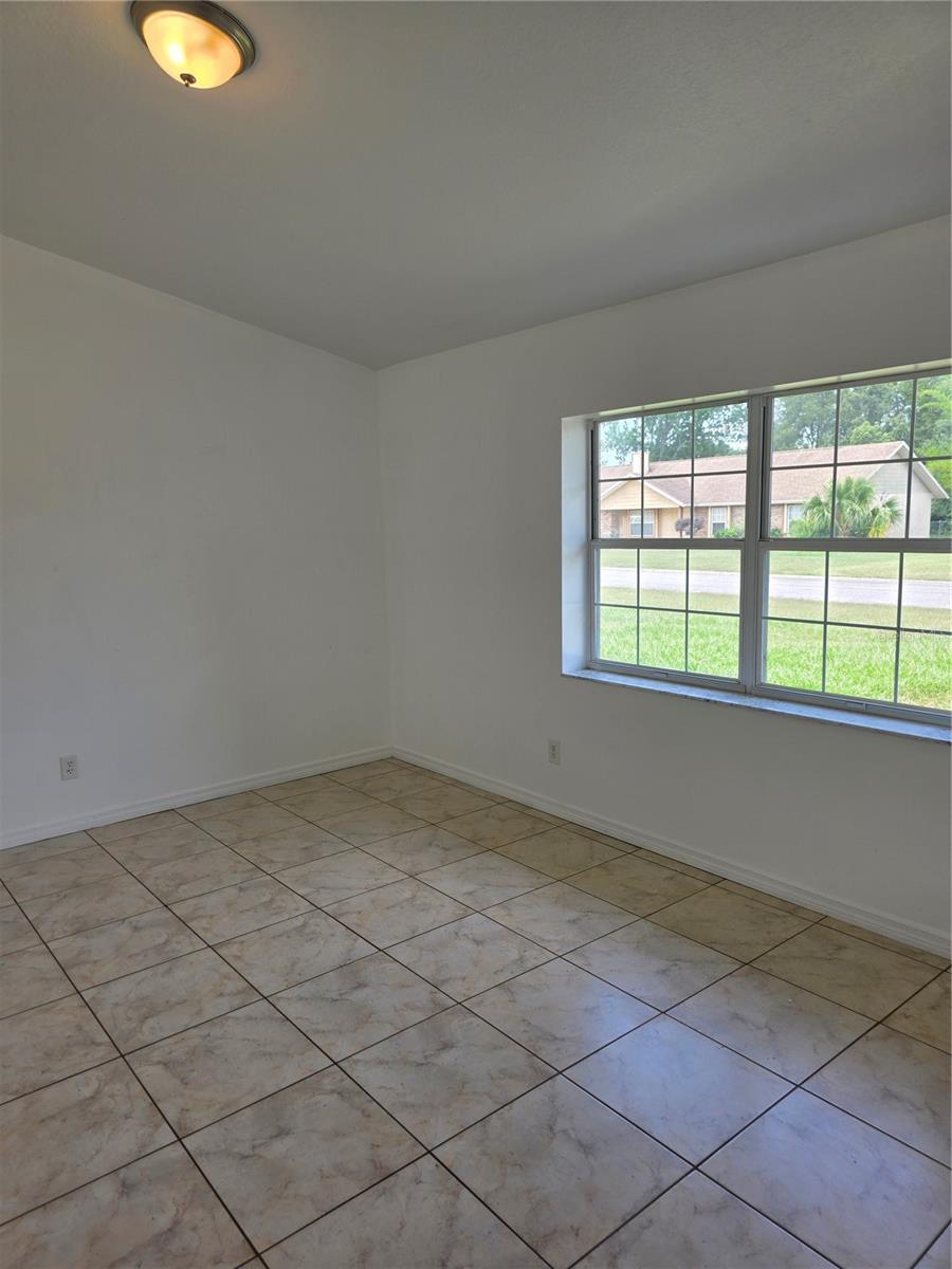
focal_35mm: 23
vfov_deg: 73.9
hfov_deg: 58.9
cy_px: 634
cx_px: 476
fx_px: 843
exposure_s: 1/120
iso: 16
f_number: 1.7
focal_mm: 6.3
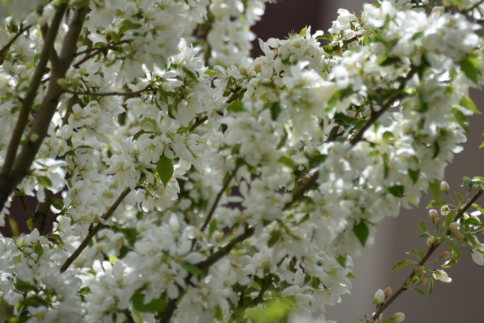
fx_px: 5700
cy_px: 111
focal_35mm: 424
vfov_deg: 3.2
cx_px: 286
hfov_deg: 4.9
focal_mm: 300
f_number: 5.6
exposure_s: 1/640
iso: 100
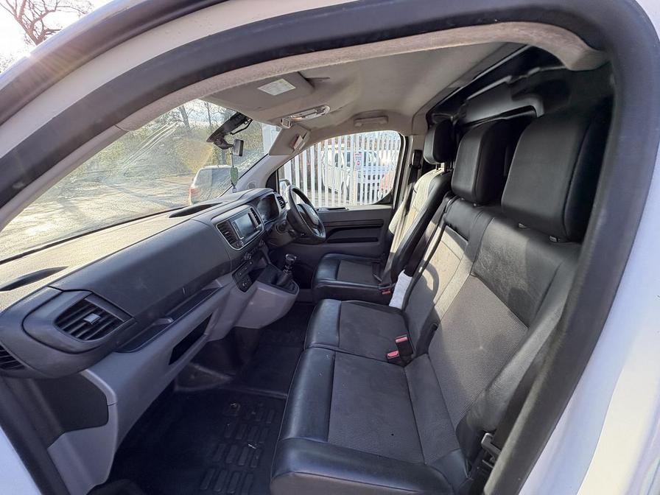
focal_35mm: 14
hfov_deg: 102.1
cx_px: 330
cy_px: 248
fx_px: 267
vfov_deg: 85.7
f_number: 2.2
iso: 64
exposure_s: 1/136
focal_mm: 2.22
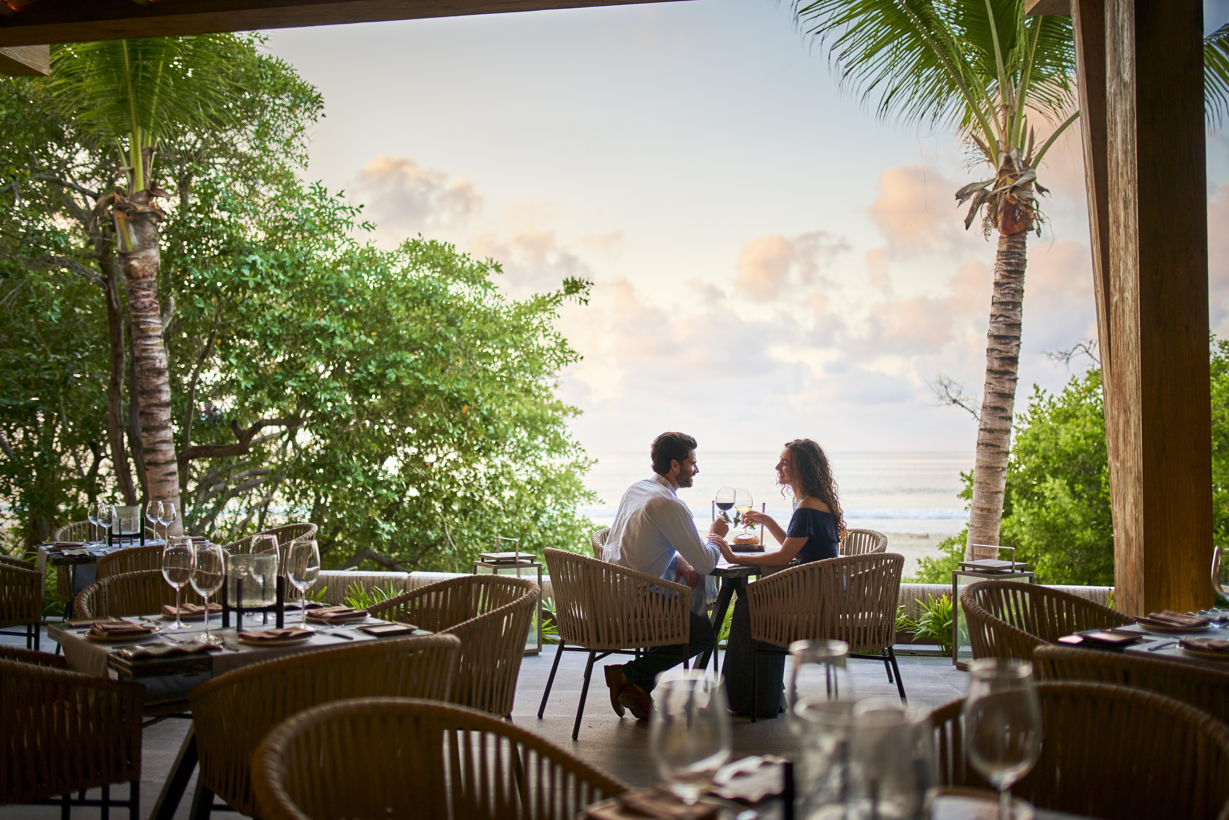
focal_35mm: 35
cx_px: 614
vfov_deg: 37.9
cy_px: 410
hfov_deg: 54.4
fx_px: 1195
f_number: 1.4
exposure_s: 1/640
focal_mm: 35
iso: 100
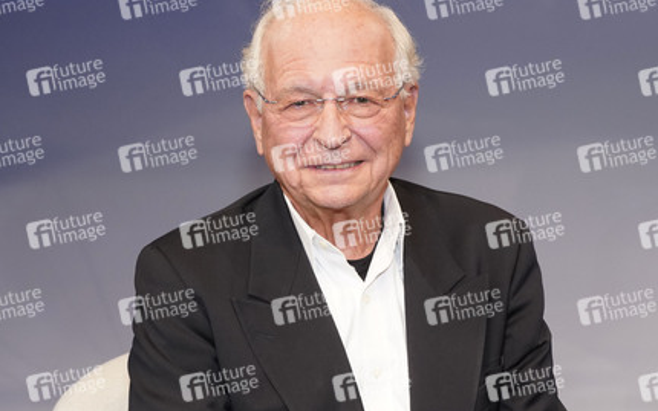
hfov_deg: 42.6
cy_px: 193
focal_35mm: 47
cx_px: 331
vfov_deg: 27.4
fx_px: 843
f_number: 5.6
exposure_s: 1/125
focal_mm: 44
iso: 2000
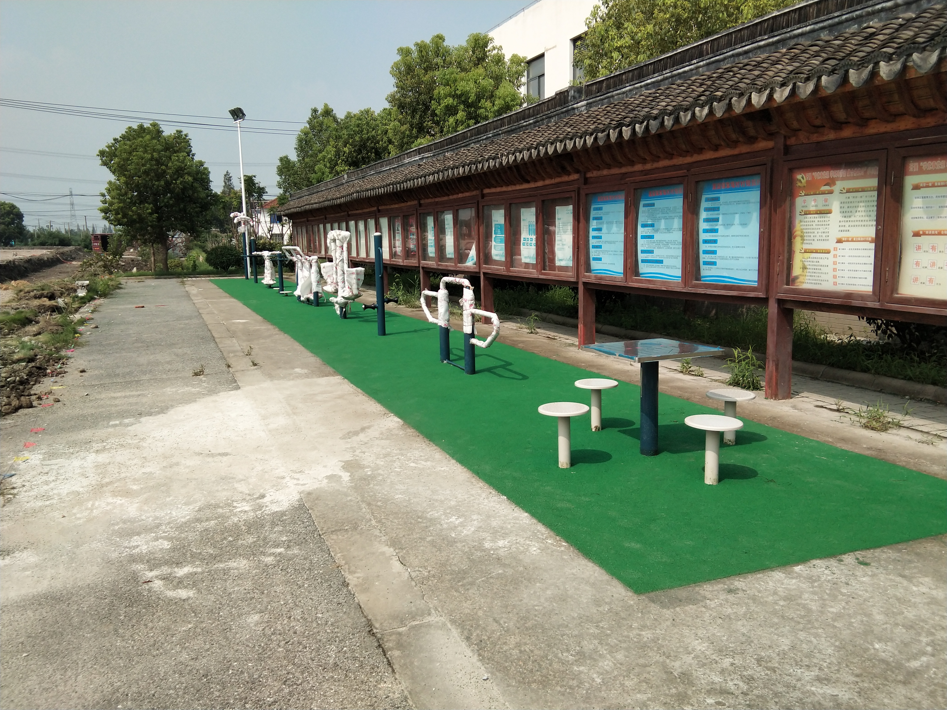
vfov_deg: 45.4
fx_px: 848
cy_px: 355
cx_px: 474
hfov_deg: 58.4
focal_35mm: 31
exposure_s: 1/1162
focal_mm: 3.69
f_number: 2.2
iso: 50
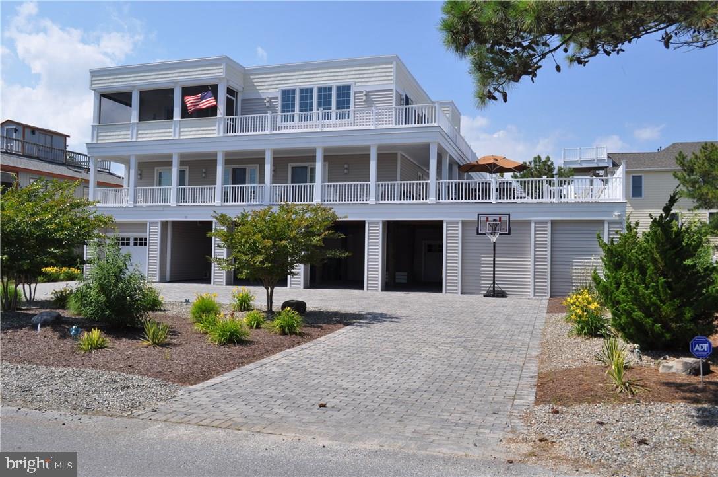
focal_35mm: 30
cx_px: 359
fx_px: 597
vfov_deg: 43.5
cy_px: 238
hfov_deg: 62.0
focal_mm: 20
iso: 200
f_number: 10
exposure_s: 1/400
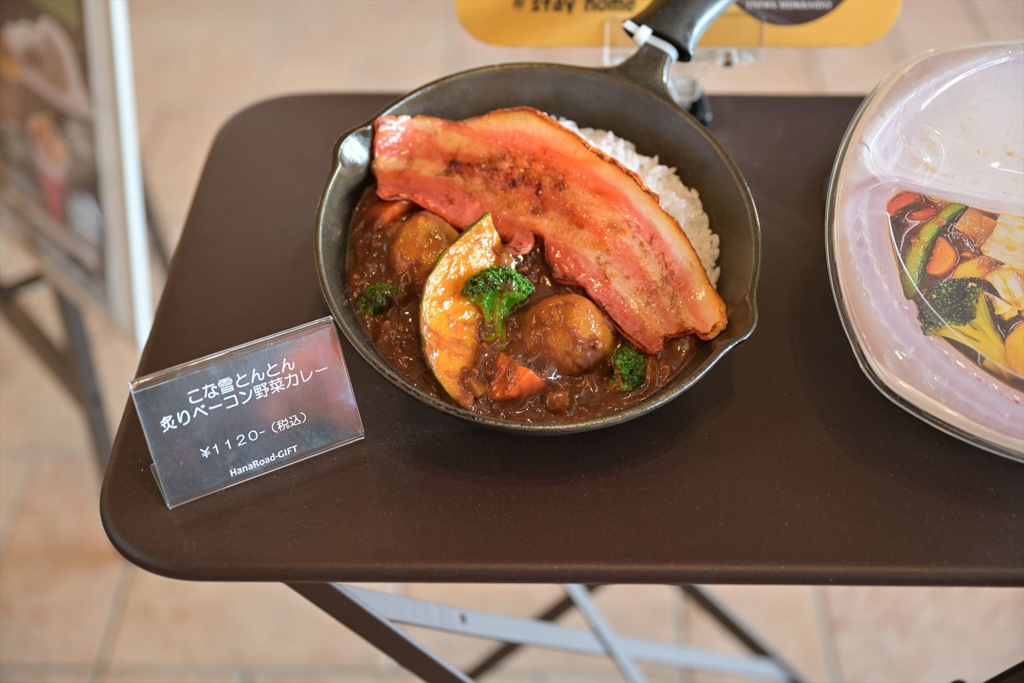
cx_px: 512
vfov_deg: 29.2
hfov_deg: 42.7
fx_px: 1308
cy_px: 342
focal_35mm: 46
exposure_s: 1/50
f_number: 2.8
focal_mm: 46
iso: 320
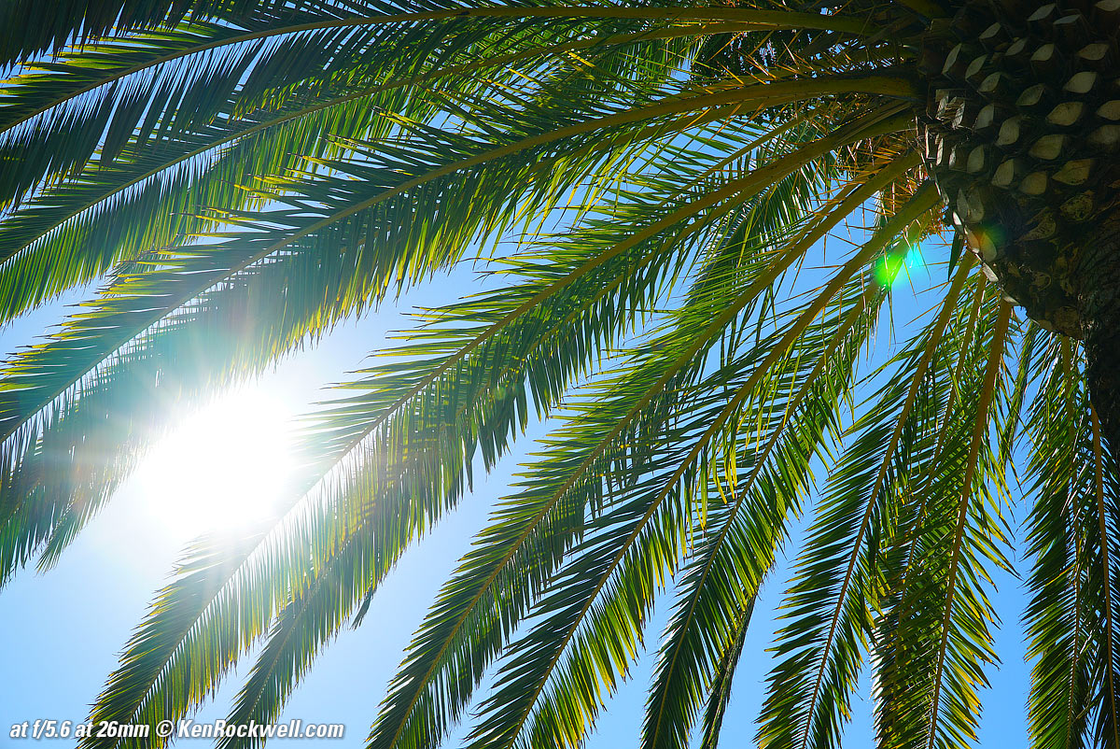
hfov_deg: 49.5
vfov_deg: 34.3
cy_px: 374
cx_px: 560
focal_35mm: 39
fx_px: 1214
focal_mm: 26
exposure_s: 1/500
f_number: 5.6
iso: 100
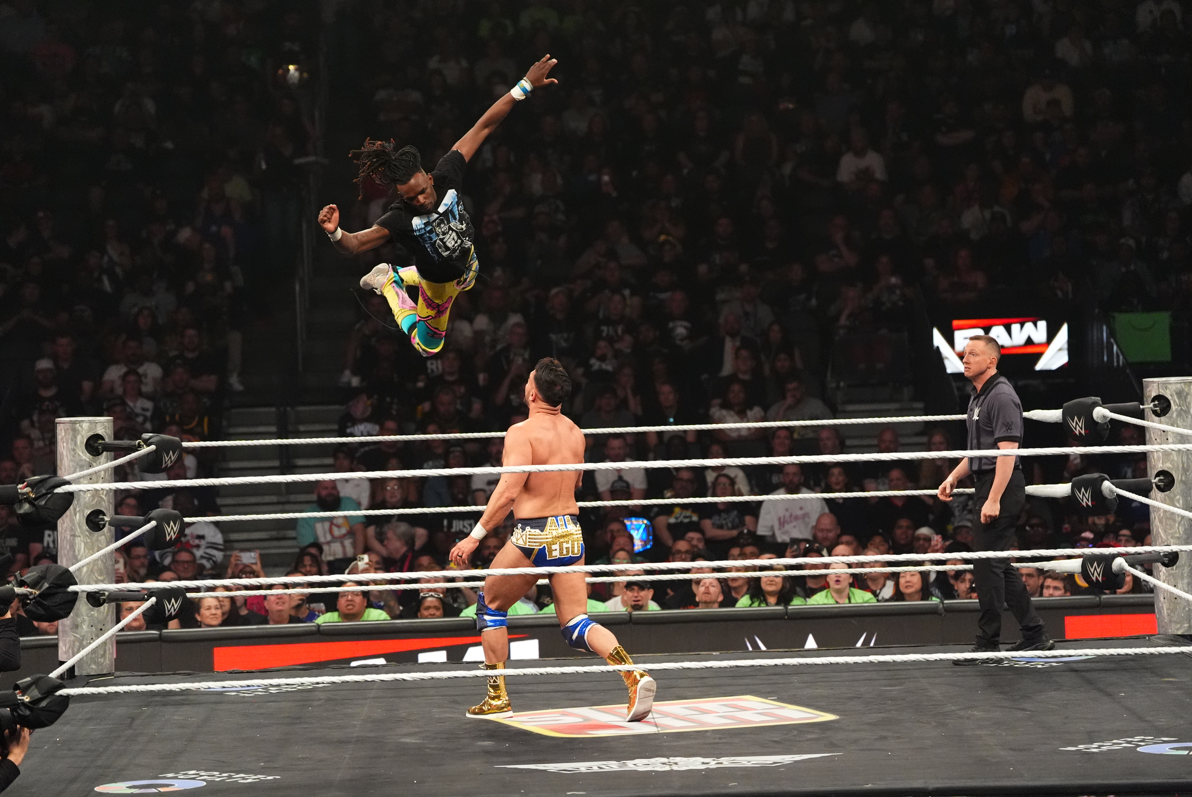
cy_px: 398
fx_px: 3811
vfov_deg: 11.9
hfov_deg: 17.8
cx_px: 596
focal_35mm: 115
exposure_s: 1/800
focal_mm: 115
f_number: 2.8
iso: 6400
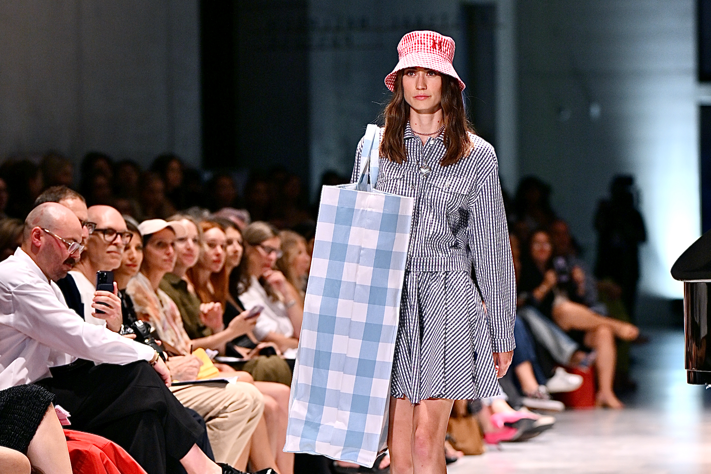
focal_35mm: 85
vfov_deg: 16.1
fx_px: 1679
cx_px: 356
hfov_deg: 23.9
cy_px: 237
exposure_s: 1/400
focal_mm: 85
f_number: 2
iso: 280
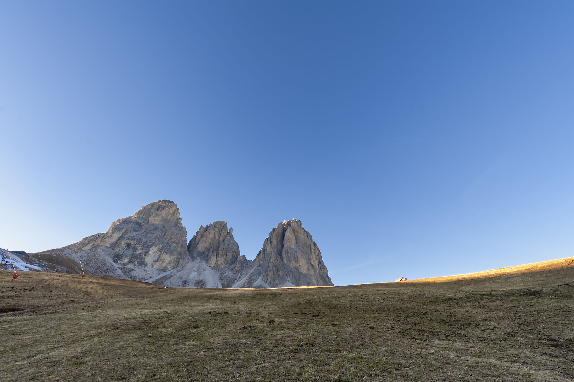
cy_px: 191
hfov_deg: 104.3
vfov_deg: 81.1
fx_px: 223
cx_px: 287
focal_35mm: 14
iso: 200
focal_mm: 14
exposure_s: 1/100
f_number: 8
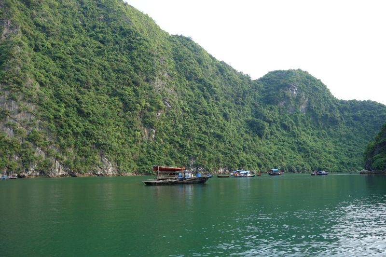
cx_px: 193
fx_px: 375
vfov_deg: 37.8
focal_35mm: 35
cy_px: 128
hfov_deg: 54.4
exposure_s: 1/100
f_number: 5.6
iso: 125
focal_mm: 13.09
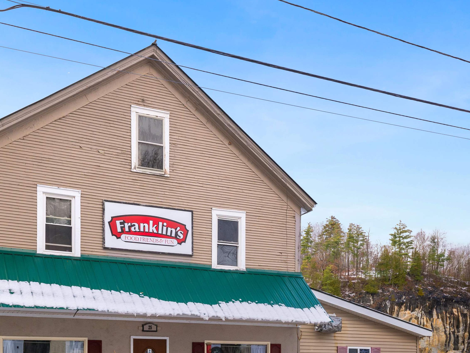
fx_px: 666
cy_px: 232
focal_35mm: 49
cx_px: 232
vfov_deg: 29.5
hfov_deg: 38.9
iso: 200
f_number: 5.6
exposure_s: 1/200
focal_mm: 18
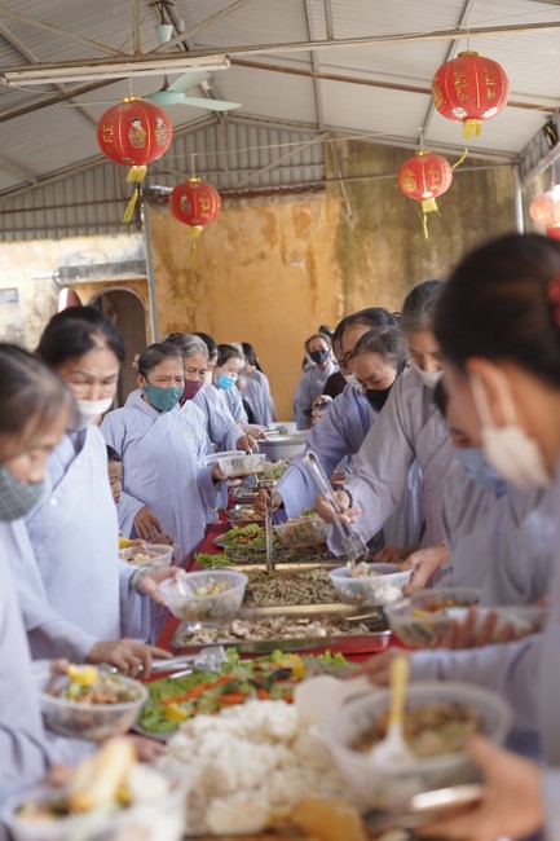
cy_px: 420
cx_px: 280
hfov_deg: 26.0
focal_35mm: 52
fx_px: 1214
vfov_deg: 38.2
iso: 640
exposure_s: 1/320
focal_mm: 52
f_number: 2.8
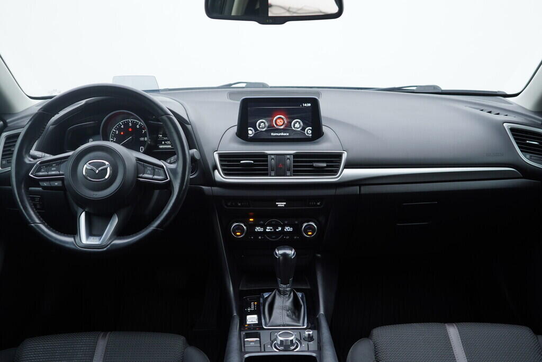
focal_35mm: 36
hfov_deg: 53.1
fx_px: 542
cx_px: 271
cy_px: 181
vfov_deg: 36.9
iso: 125
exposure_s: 1/40
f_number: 2.8
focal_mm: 24
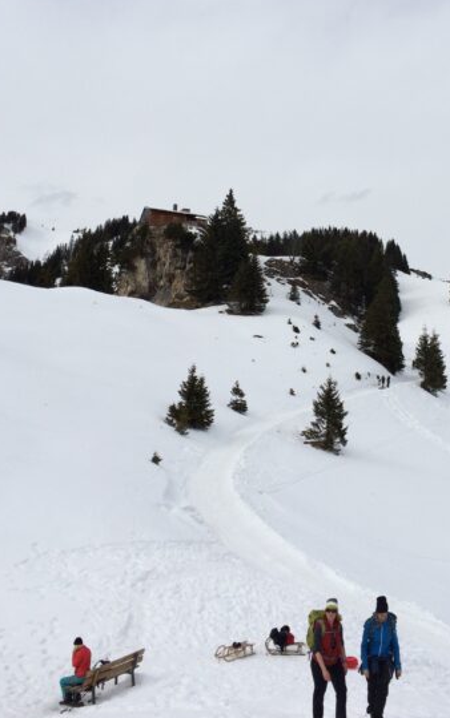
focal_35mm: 42
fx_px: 823
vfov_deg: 46.7
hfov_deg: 30.3
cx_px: 310
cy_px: 262
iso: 32
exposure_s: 1/5128
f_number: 2.2
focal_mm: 4.15
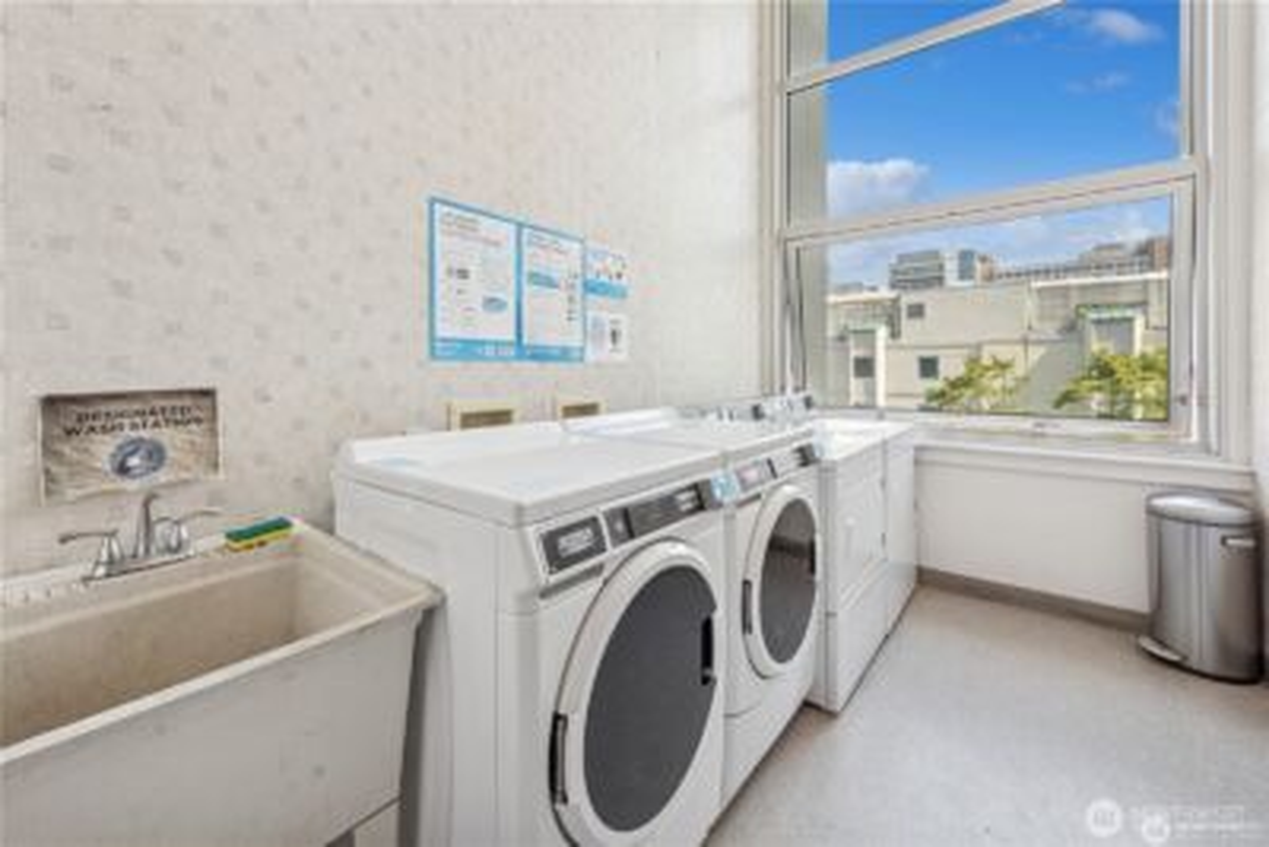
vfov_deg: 81.3
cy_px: 424
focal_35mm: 14
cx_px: 634
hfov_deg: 104.2
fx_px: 494
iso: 200
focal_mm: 14
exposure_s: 1/100
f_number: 8
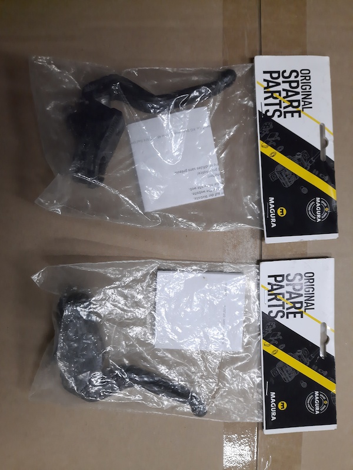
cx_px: 176
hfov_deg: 54.9
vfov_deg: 69.4
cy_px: 235
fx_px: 340
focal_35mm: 25
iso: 320
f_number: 2
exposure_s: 1/50
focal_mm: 4.6
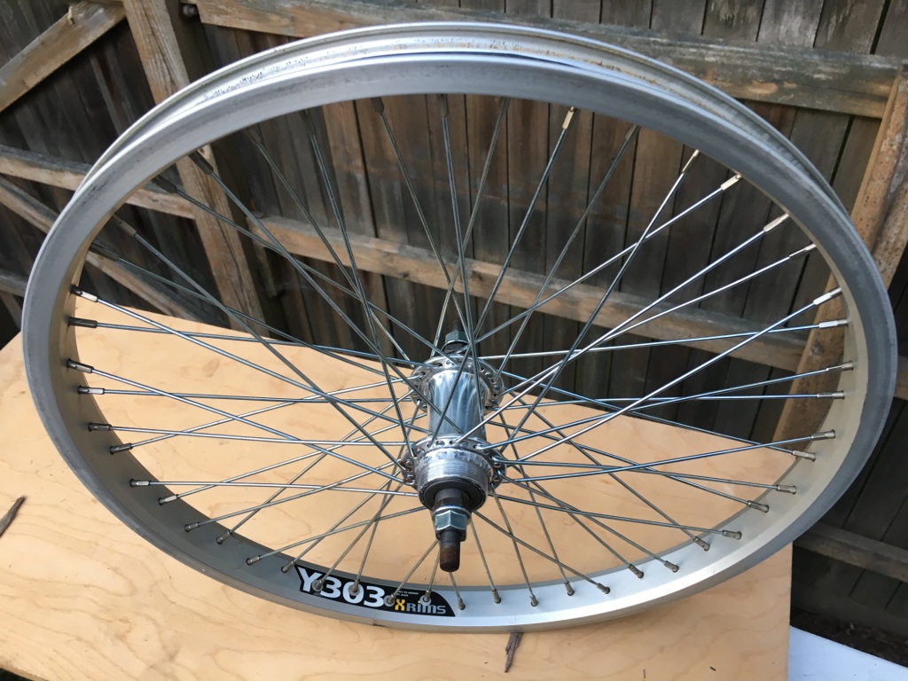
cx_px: 454
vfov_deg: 48.2
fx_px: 761
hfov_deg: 61.7
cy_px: 340
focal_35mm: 29
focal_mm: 4.15
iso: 25
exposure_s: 1/40
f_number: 2.2
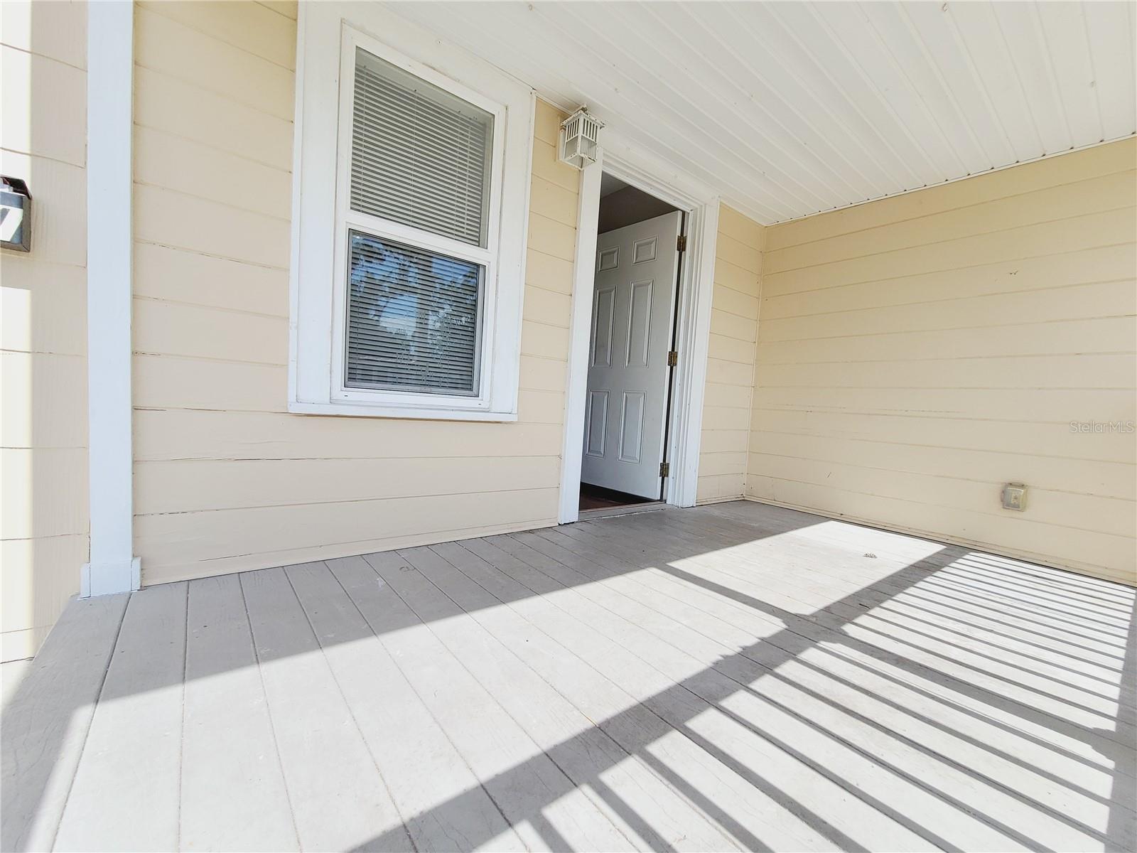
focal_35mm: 13
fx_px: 427
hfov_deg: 106.2
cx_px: 568
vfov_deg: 89.9
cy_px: 426
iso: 50
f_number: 2.2
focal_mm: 2.2
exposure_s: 1/1142
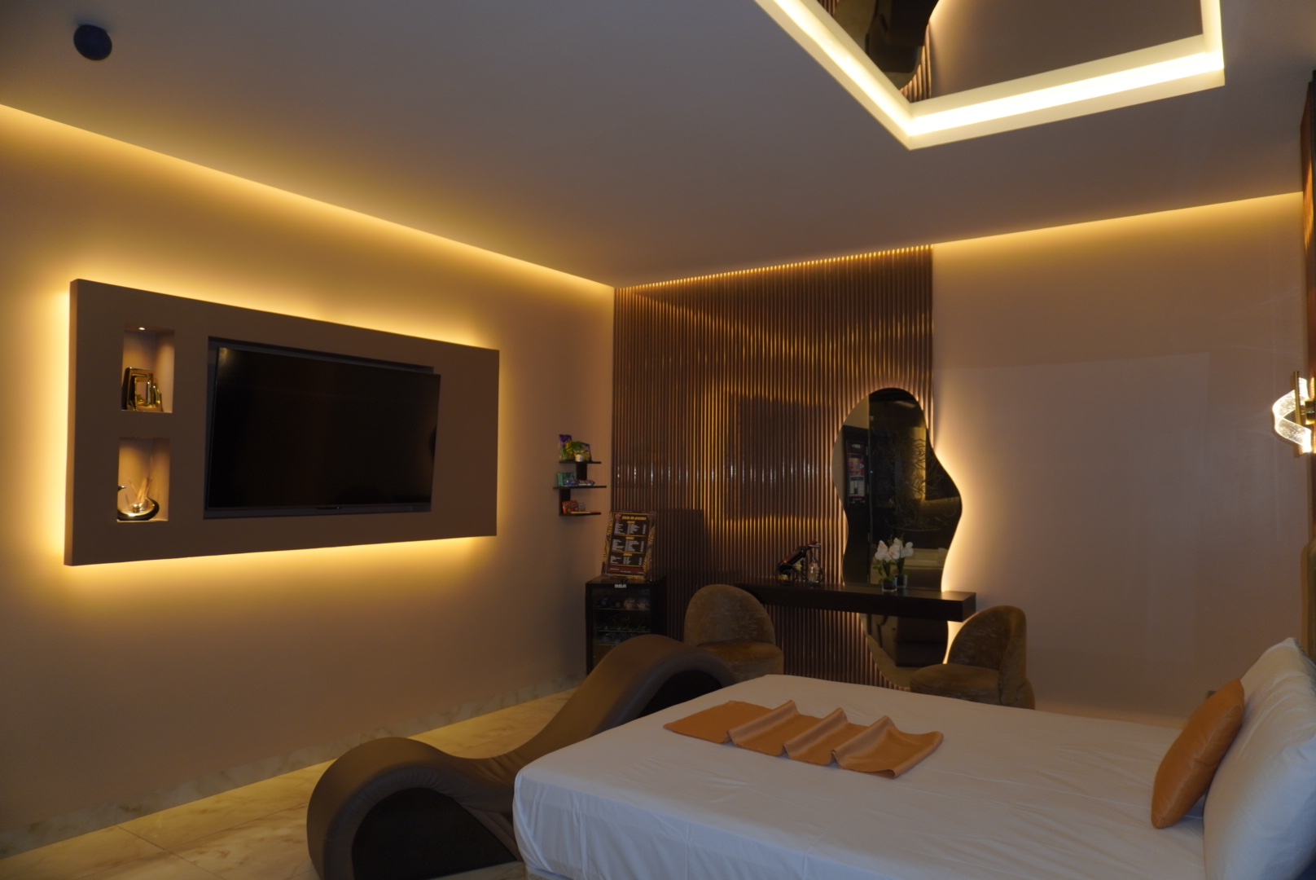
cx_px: 658
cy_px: 440
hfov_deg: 73.7
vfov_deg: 53.2
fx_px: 878
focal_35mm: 24
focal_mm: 16
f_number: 3.5
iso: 320
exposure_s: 1/60
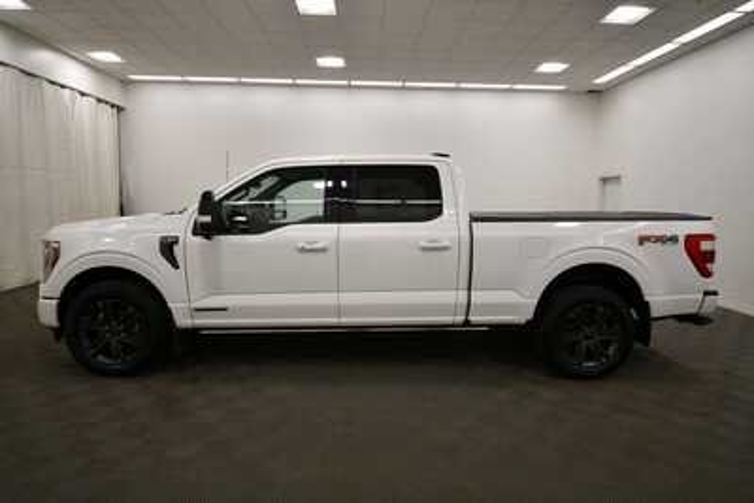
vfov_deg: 59.5
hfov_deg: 81.2
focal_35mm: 21
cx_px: 377
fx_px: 440
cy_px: 252
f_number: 5
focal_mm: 14
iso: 560
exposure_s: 1/250
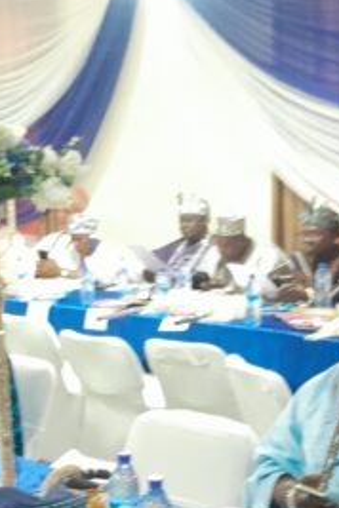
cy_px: 303
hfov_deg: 19.5
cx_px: 70
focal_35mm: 69
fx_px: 975
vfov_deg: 29.2
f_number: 1.8
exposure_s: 1/25
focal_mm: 3.98
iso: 800
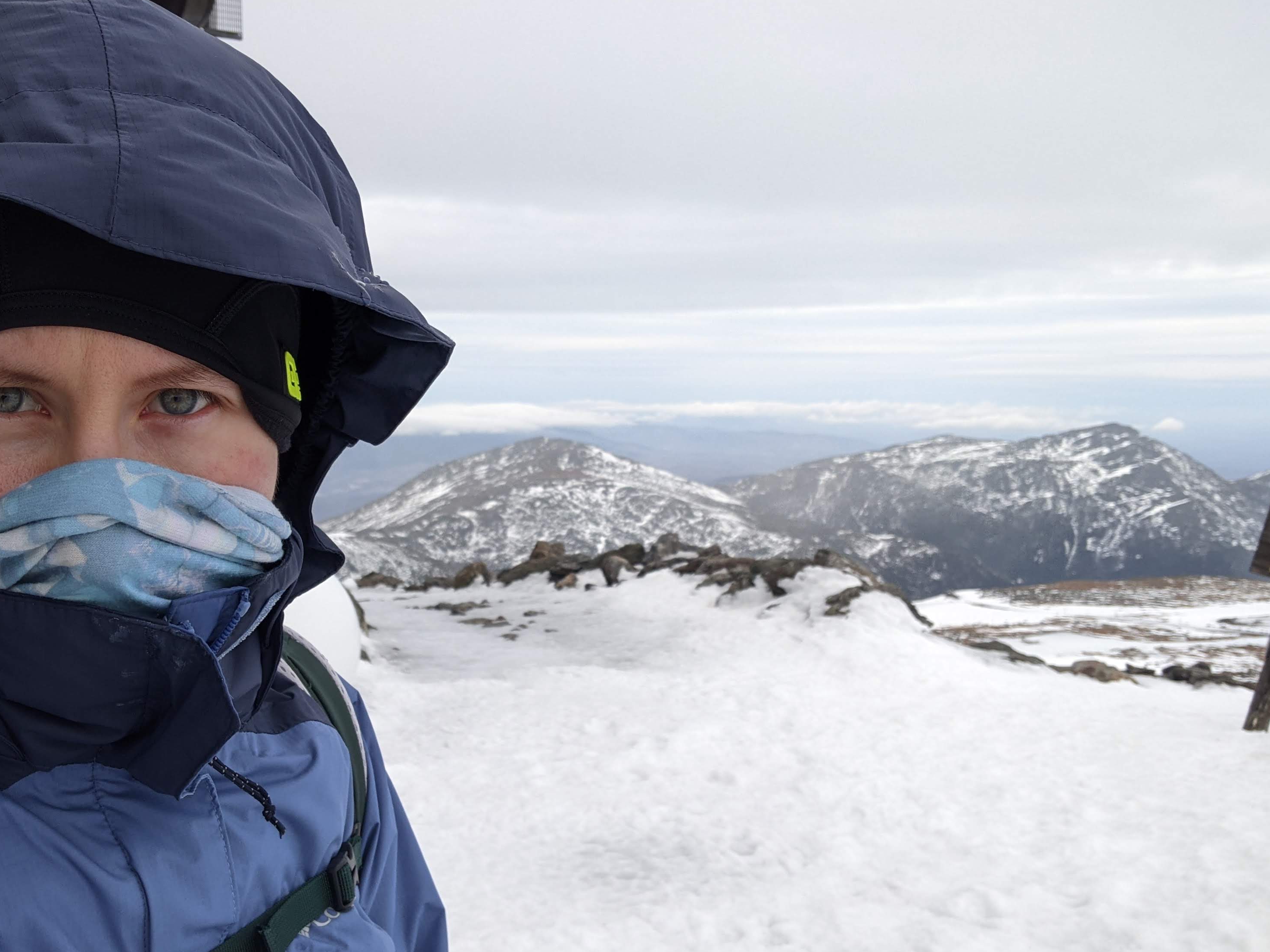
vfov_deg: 45.4
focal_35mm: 31
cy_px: 474
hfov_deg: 58.3
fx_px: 1137
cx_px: 611
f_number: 1.8
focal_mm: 2.97
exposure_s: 1/842
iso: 58
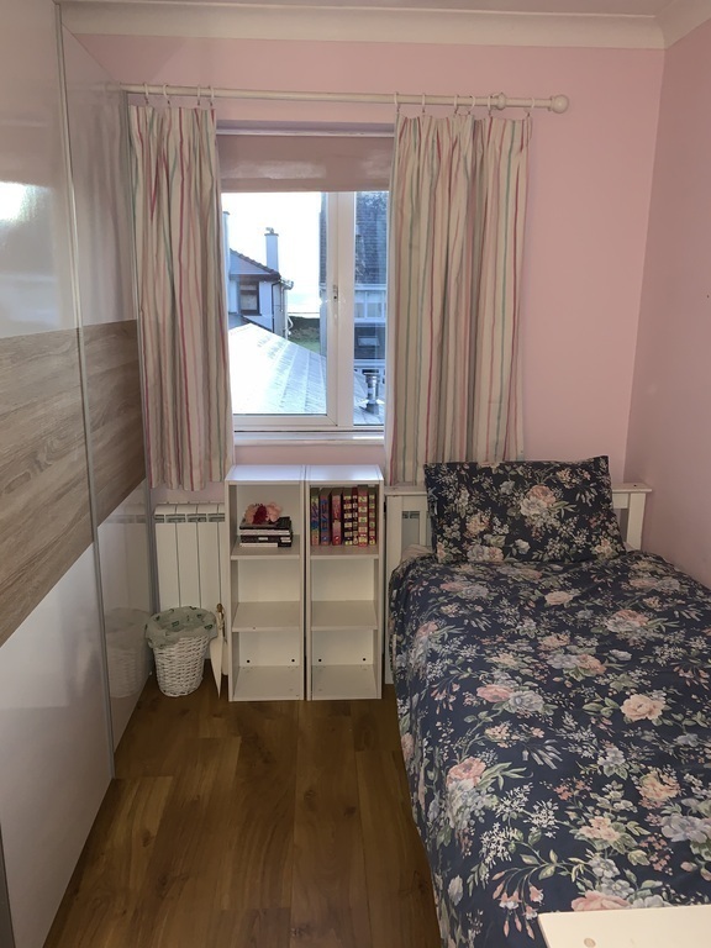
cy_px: 474
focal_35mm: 26
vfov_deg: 67.3
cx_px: 356
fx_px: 712
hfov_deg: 53.1
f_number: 1.8
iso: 64
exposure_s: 1/14
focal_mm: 4.25
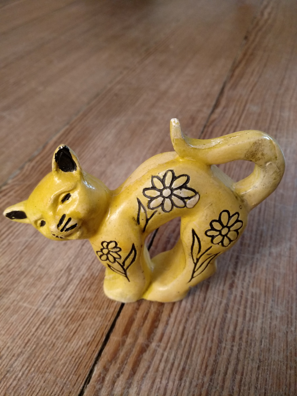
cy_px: 198
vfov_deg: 76.4
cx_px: 148
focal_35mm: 22
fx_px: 252
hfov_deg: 61.1
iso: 640
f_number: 2.2
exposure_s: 1/25
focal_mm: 3.81
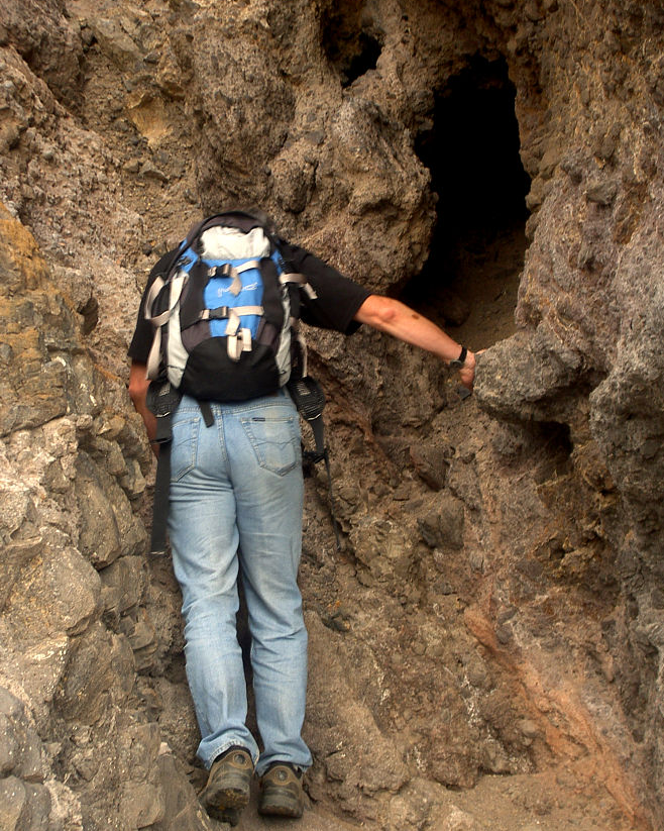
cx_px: 333
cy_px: 399
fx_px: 2335
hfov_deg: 16.2
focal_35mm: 95
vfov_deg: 20.2
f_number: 4.6
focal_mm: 14.7
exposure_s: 1/30
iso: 50
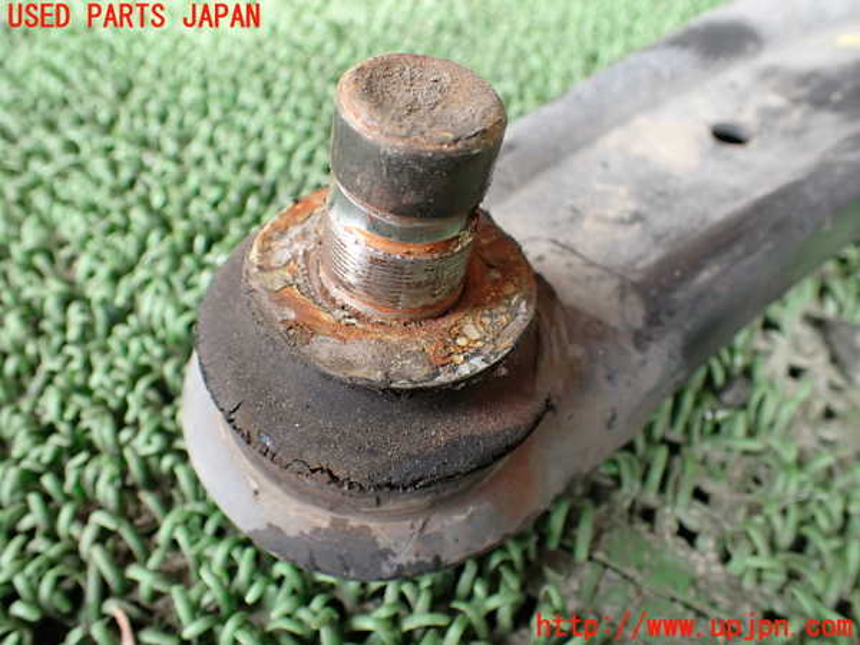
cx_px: 430
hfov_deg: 60.0
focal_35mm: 30
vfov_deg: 46.8
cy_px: 322
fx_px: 745
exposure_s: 1/125
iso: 250
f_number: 2.3
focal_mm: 5.4
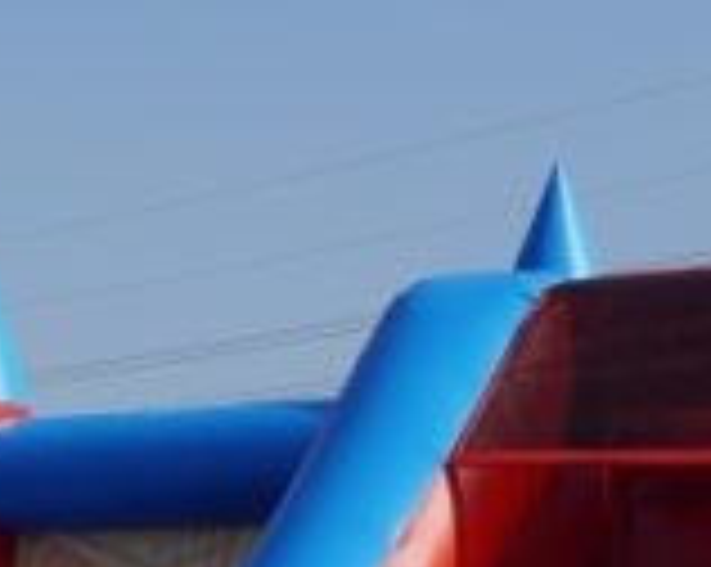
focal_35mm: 146
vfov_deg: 10.2
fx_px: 3068
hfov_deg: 12.9
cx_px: -144
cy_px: 848
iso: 100
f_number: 8
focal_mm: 16
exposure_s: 1/400
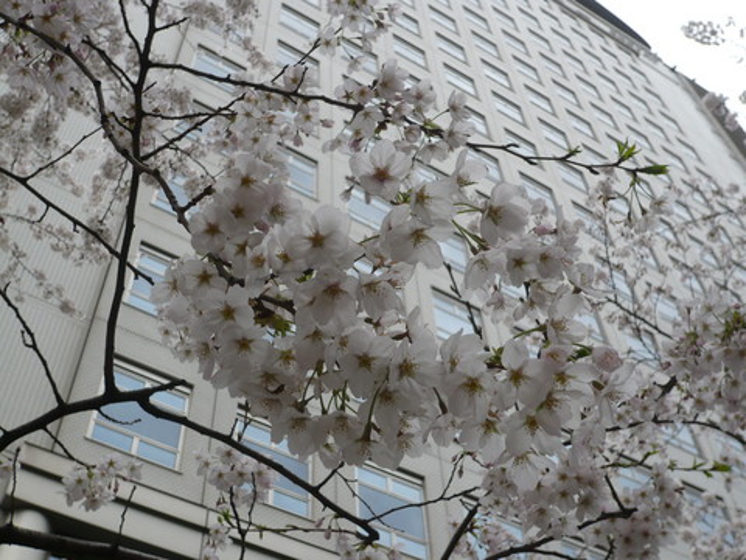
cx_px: 373
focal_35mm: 43
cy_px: 280
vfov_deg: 33.6
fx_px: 927
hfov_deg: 43.9
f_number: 3.4
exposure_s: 1/125
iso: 100
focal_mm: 7
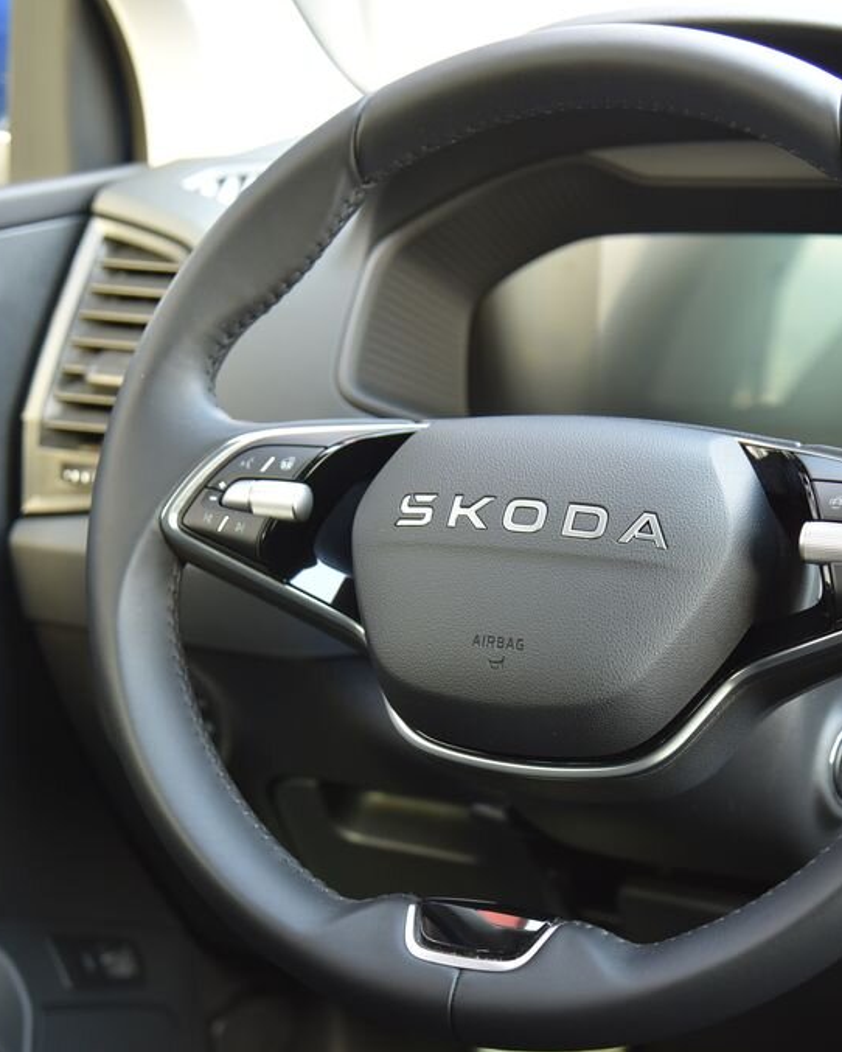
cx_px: 551
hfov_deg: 21.5
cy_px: 528
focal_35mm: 71
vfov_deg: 26.8
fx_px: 2211
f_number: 4
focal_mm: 50
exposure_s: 1/25
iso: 500
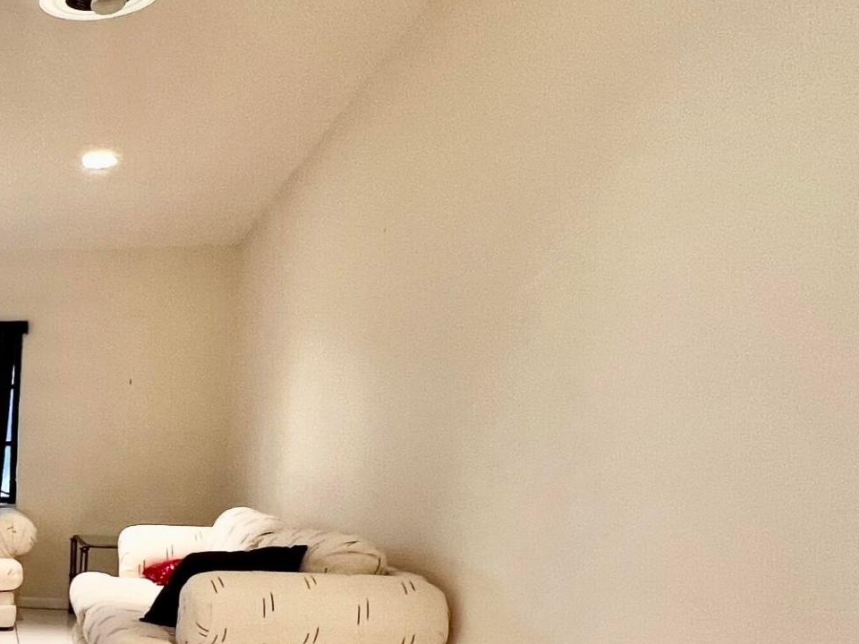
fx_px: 968
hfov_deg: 34.1
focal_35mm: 39
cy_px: 570
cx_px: -260
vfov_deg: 34.9
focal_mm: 1.57
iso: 125
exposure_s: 1/60
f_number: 1.8
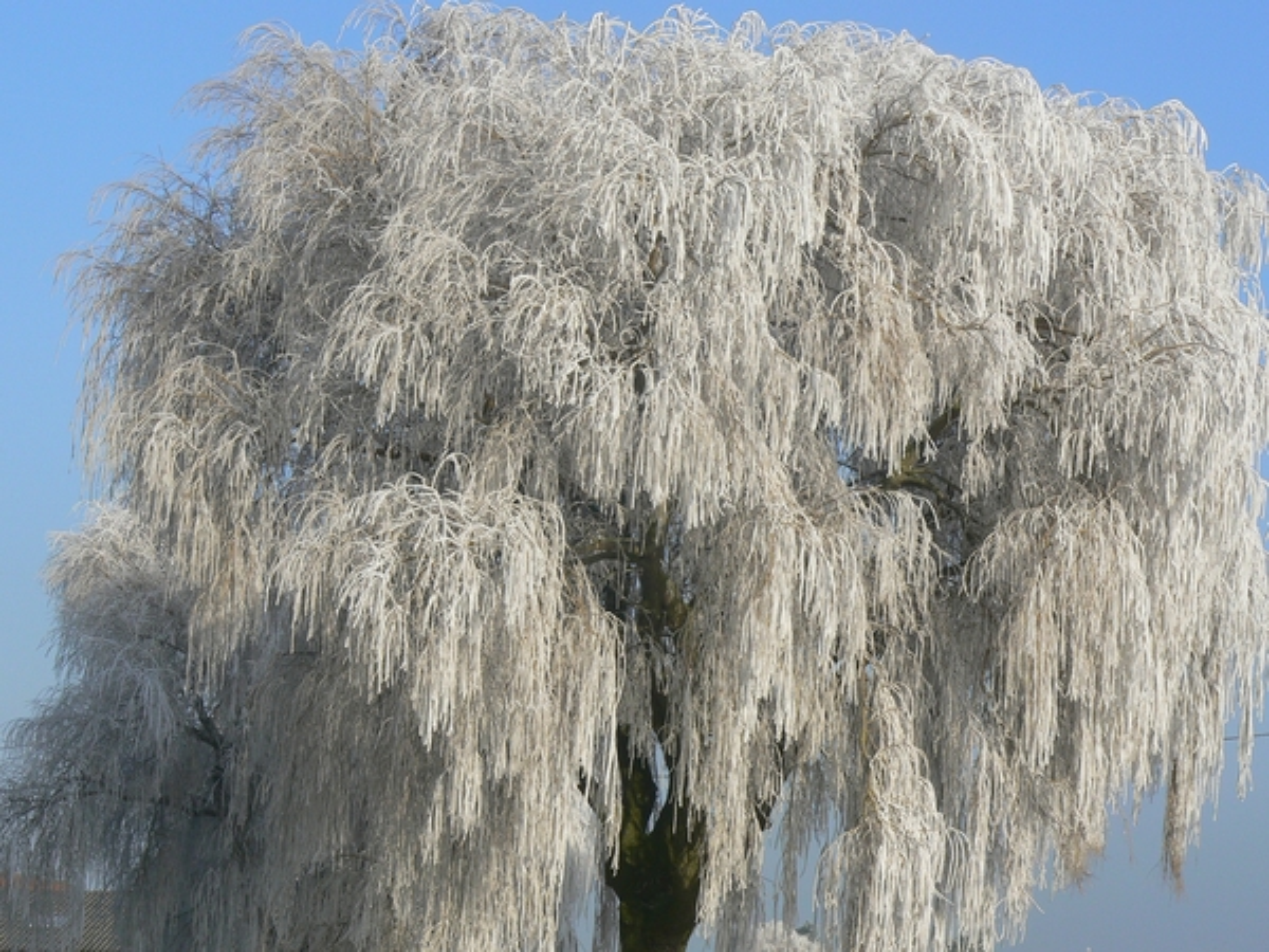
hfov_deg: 18.5
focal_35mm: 106
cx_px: 634
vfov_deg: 14.0
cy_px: 476
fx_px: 3886
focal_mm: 17.7
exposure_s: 1/500
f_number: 7.1
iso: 80
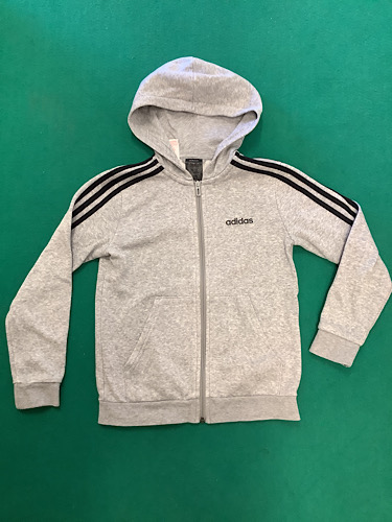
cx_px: 196
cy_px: 261
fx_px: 468
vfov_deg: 58.4
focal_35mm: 31
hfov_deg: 45.4
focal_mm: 3.3
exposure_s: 1/50
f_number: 2.4
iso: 125
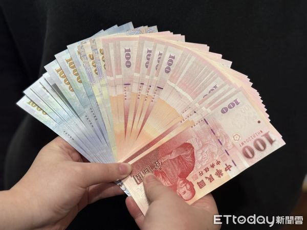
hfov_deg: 39.7
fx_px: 426
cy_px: 115
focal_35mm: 48
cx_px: 154
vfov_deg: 30.3
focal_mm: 6.86
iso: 250
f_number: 1.78
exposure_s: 1/60
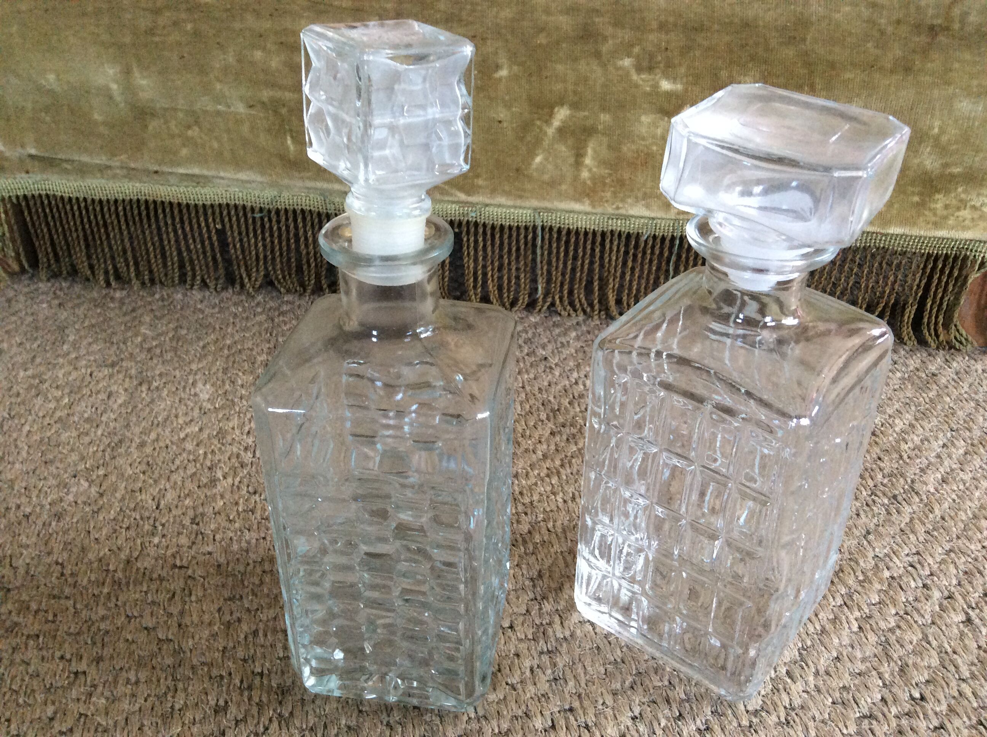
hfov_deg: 56.9
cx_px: 494
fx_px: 911
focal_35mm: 32
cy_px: 368
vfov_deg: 44.1
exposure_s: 1/25
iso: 160
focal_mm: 3.3
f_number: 2.4
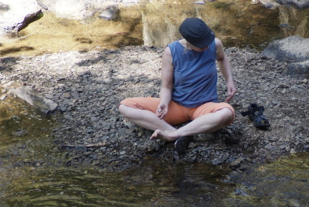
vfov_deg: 5.0
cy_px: 78
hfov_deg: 7.5
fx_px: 2356
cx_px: 180
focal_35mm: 274
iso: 800
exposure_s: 1/125
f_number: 4.5
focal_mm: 105
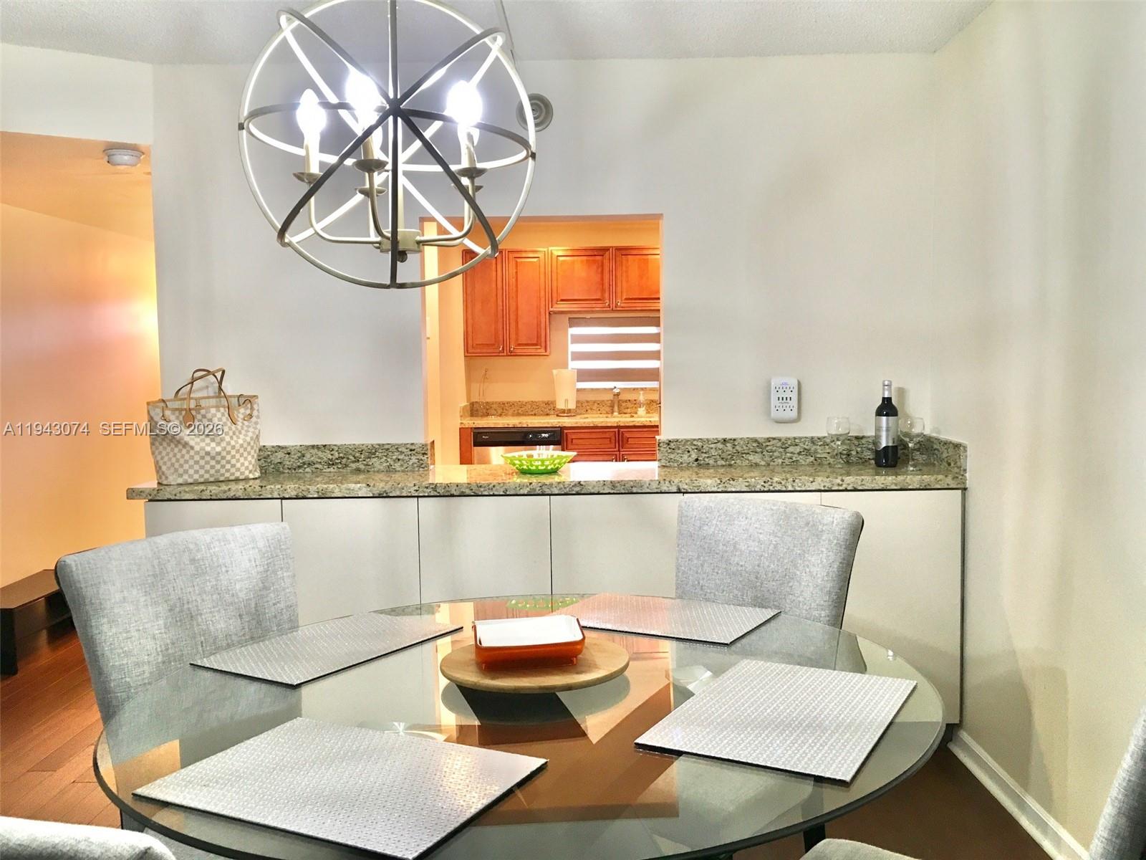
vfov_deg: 48.2
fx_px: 960
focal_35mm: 29
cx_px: 573
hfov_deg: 61.7
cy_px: 430
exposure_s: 1/30
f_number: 2.2
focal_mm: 4.15
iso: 80
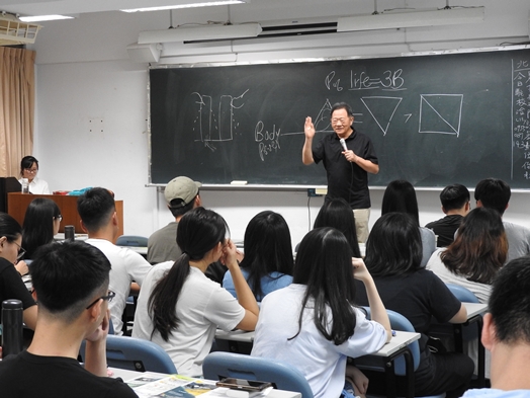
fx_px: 995
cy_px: 199
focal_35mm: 65
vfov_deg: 22.6
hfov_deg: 29.8
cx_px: 265
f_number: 4.2
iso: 400
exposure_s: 1/25
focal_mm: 11.6
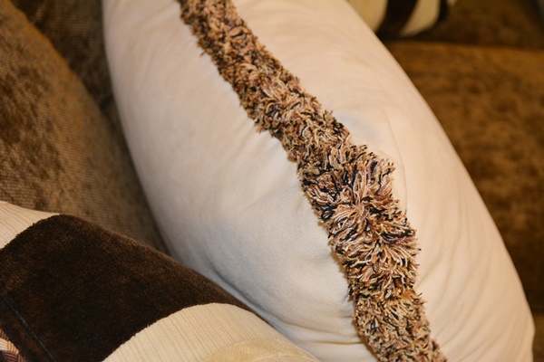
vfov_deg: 25.8
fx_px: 793
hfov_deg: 37.9
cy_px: 181
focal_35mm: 52
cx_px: 272
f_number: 5
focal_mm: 35
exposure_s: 1/60
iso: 560
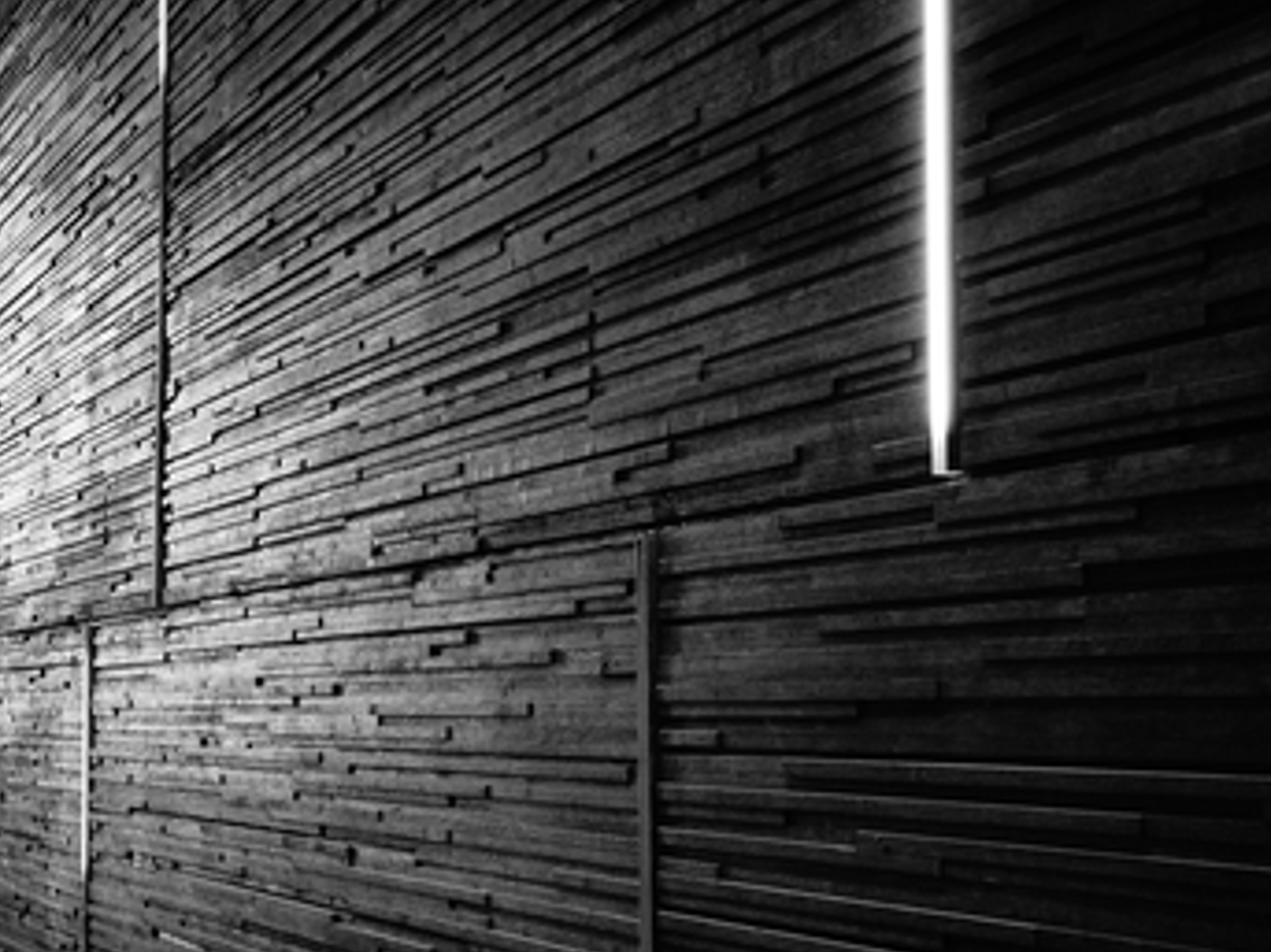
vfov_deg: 23.6
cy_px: 524
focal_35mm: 62
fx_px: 2276
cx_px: 730
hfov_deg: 31.2
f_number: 2.8
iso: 4000
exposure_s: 1/100
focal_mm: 32
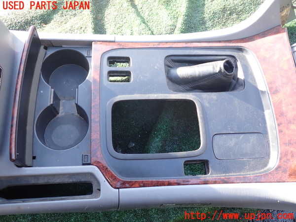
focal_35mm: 30
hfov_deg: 60.0
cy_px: 111
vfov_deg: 46.8
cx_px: 148
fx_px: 257
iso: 100
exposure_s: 1/80
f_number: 2.3
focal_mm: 5.4
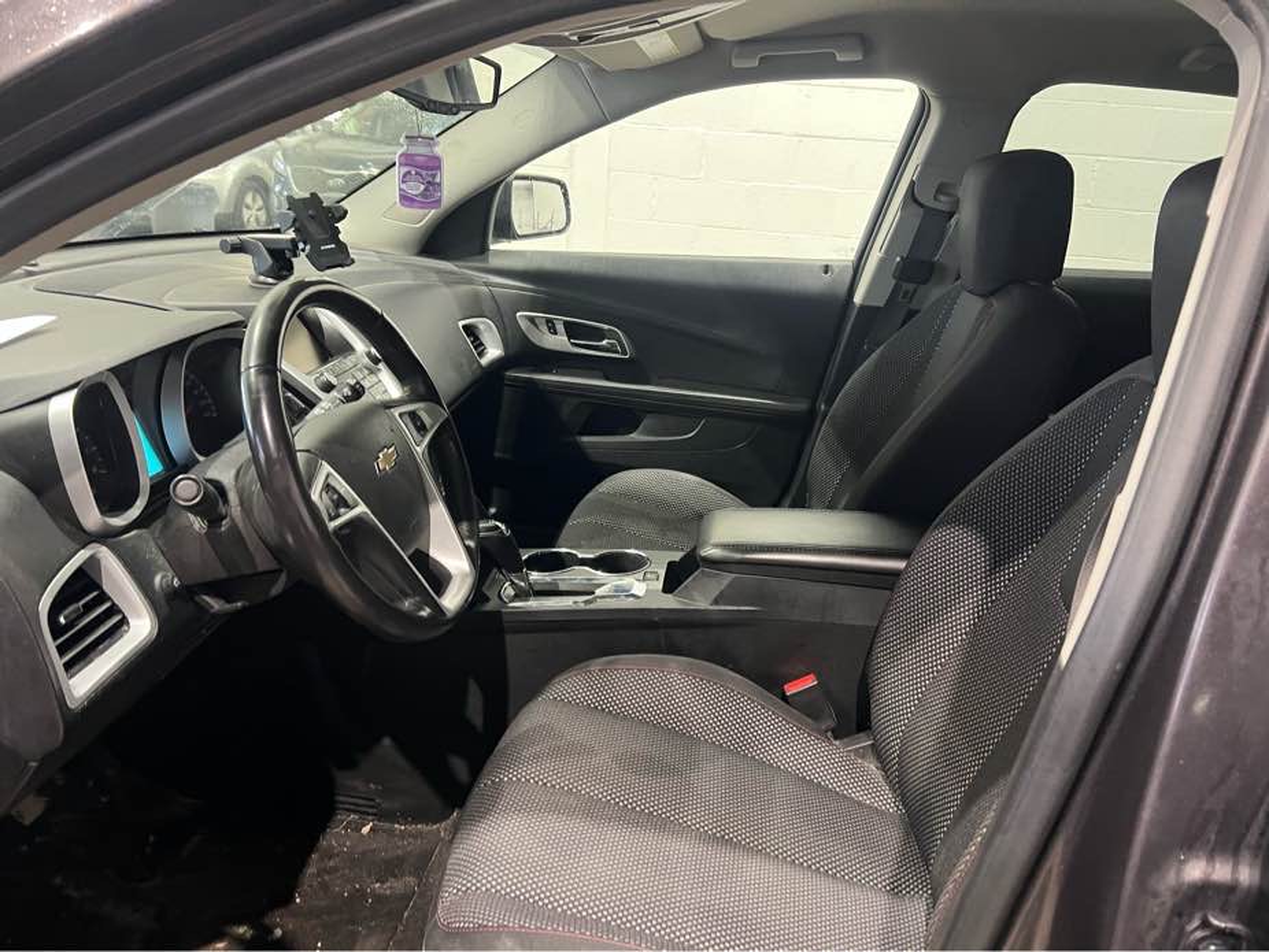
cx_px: 634
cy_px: 476
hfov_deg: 67.3
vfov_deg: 53.1
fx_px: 953
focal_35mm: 26
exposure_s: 1/40
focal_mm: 5.7
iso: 400
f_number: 1.5
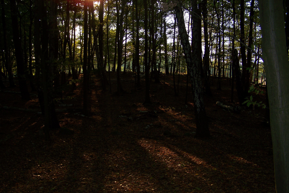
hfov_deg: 48.5
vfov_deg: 33.4
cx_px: 143
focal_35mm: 40
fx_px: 321
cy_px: 96
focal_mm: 6.3
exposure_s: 1/60
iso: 64
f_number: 2.8
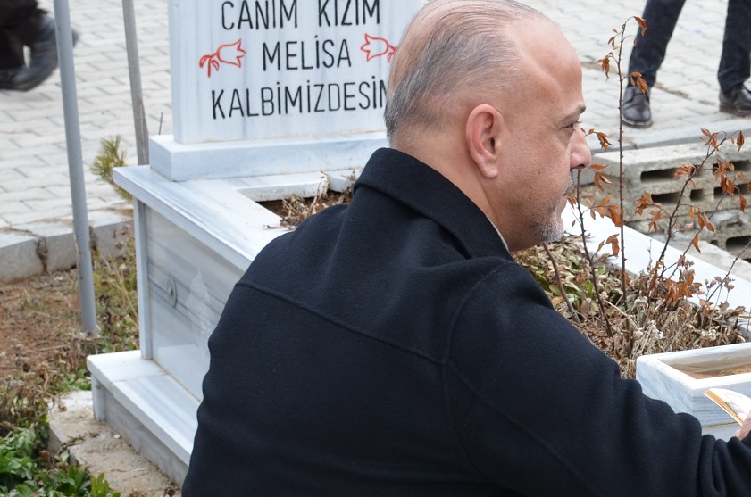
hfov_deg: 18.6
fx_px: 2227
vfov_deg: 12.7
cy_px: 393
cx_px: 763
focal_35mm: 107
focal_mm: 30
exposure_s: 1/125
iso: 220
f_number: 5.6
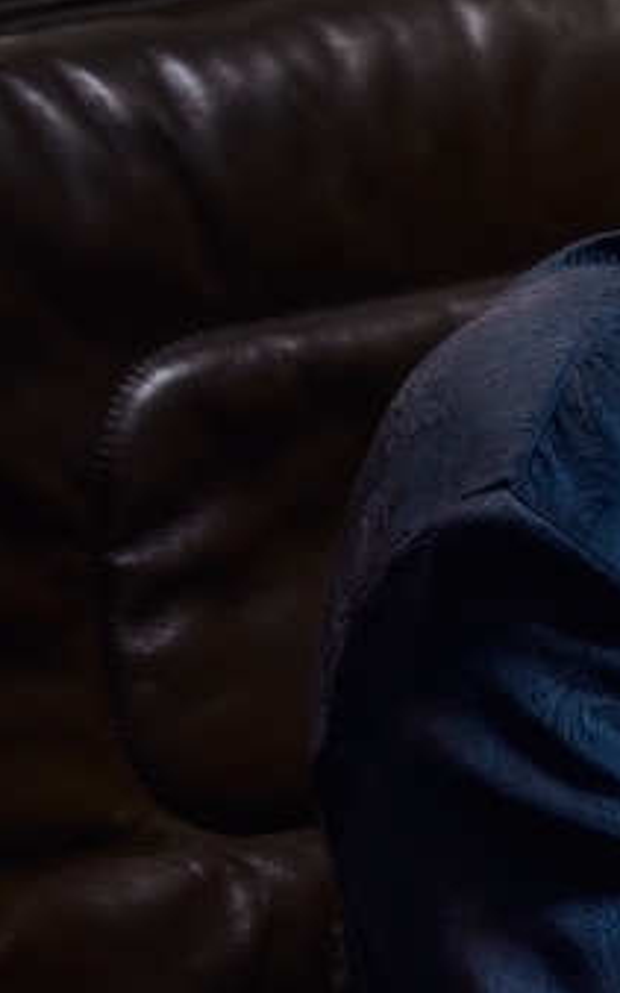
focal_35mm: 634
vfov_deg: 3.3
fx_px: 17155
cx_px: 1437
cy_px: 427
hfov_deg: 2.1
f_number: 2.8
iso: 5000
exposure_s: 1/125
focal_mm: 140
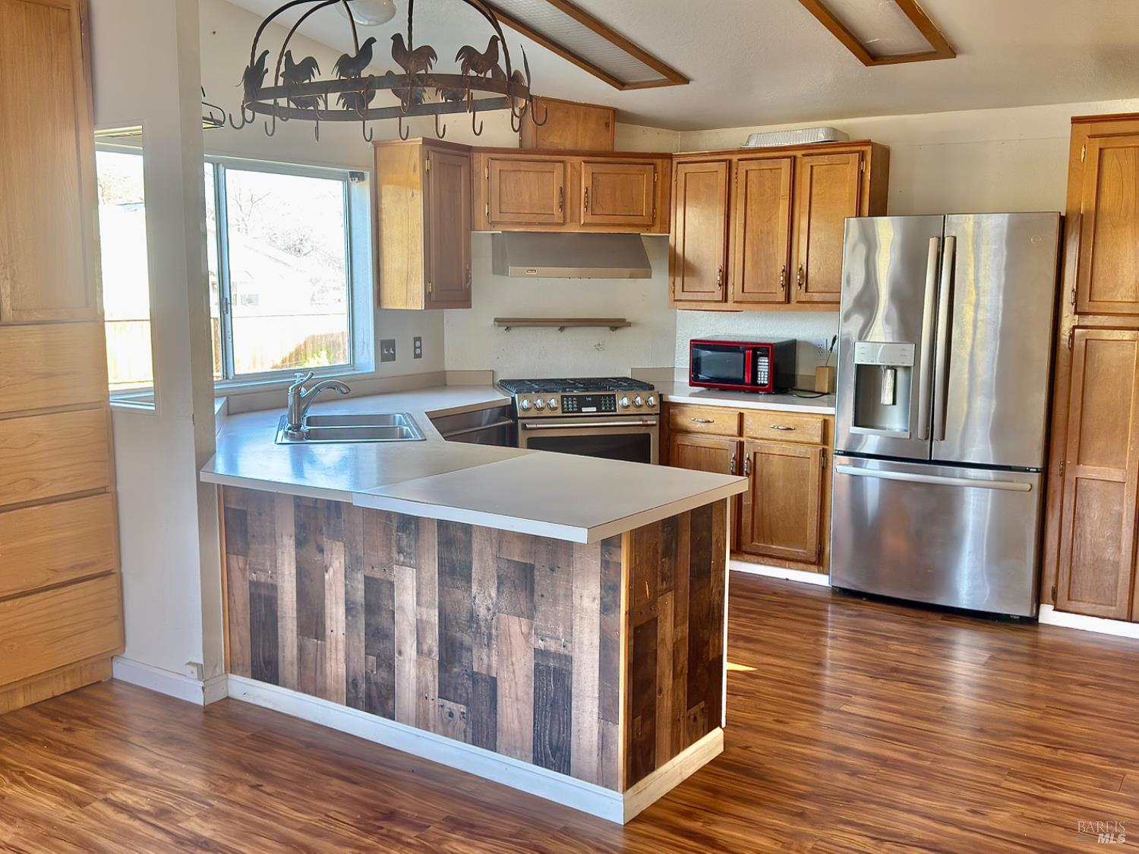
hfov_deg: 52.6
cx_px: 570
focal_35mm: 35
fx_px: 1152
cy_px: 427
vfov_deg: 40.7
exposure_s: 1/62
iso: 125
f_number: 1.78
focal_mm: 6.76
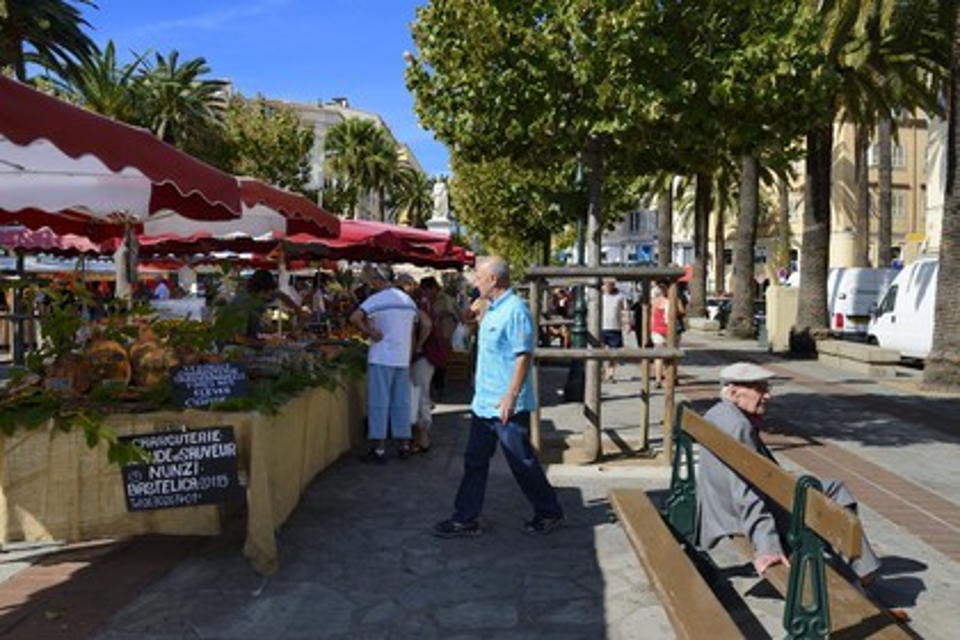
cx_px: 480
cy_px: 320
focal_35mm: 29
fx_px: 773
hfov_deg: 63.7
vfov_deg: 45.0
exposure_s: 1/200
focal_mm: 29
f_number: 10
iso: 200
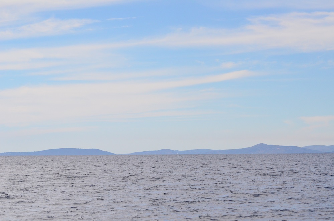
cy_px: 110
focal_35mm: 112
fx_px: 1041
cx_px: 167
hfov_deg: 18.2
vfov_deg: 12.1
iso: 1100
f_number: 5.6
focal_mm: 75
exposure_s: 1/8000
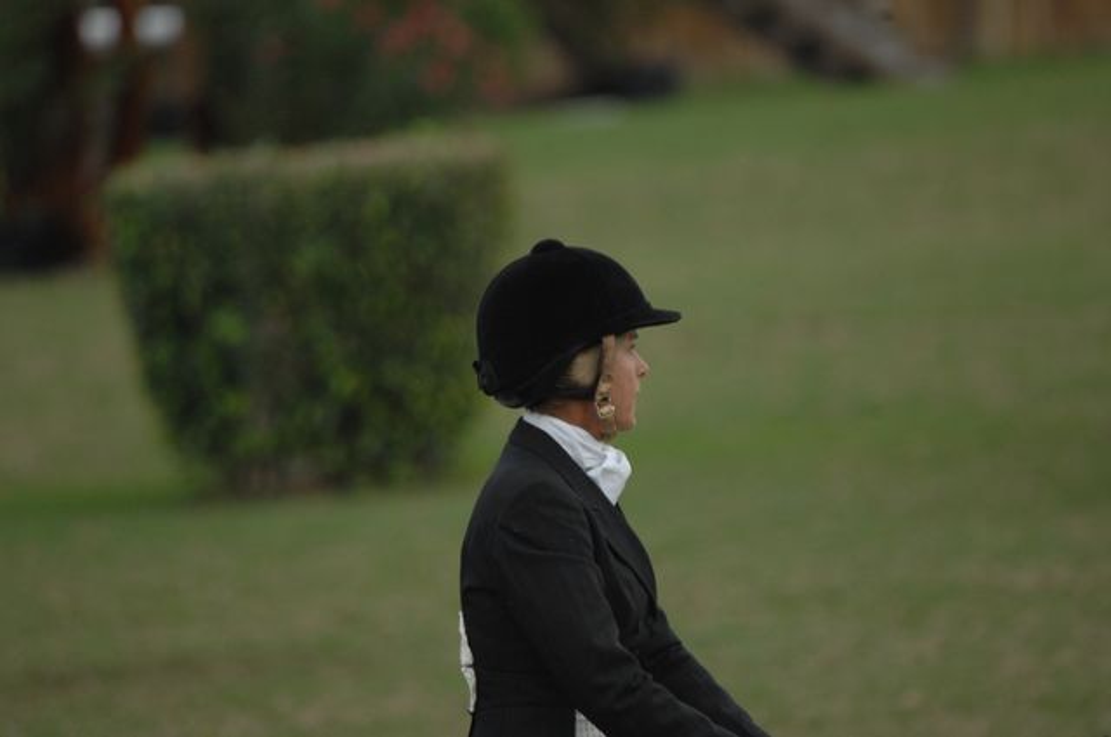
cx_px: 556
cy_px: 368
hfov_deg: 2.8
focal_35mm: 750
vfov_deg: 1.8
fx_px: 23116
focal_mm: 500
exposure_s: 1/500
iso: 500
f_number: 6.3
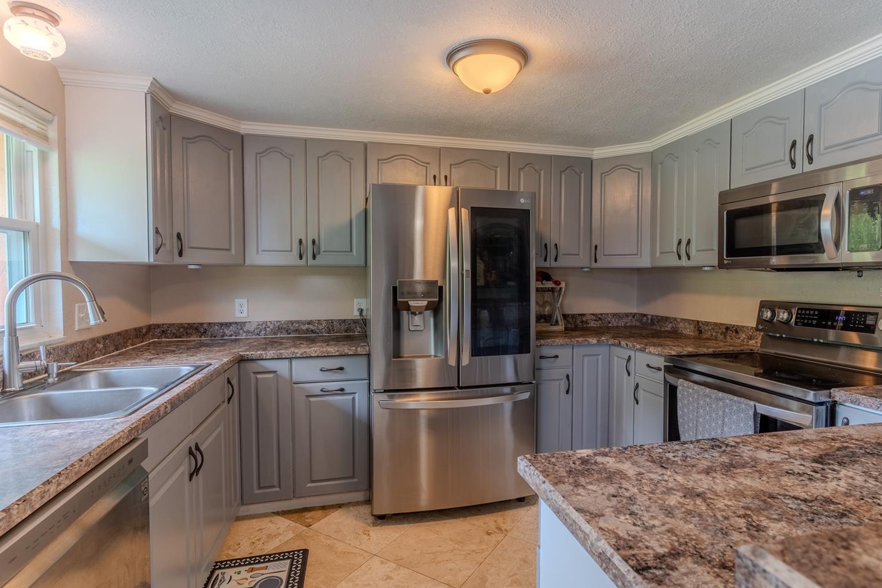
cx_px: 465
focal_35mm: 18
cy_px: 292
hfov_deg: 89.9
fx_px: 441
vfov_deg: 67.4
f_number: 8
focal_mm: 17
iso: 100
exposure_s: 1/40
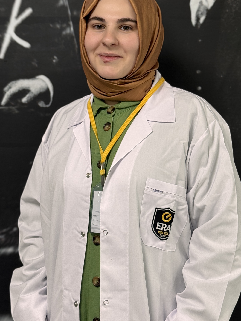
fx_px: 761
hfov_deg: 18.0
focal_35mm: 82
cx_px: 148
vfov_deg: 23.4
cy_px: 54
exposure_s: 1/50
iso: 80
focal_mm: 6.76
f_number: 1.78
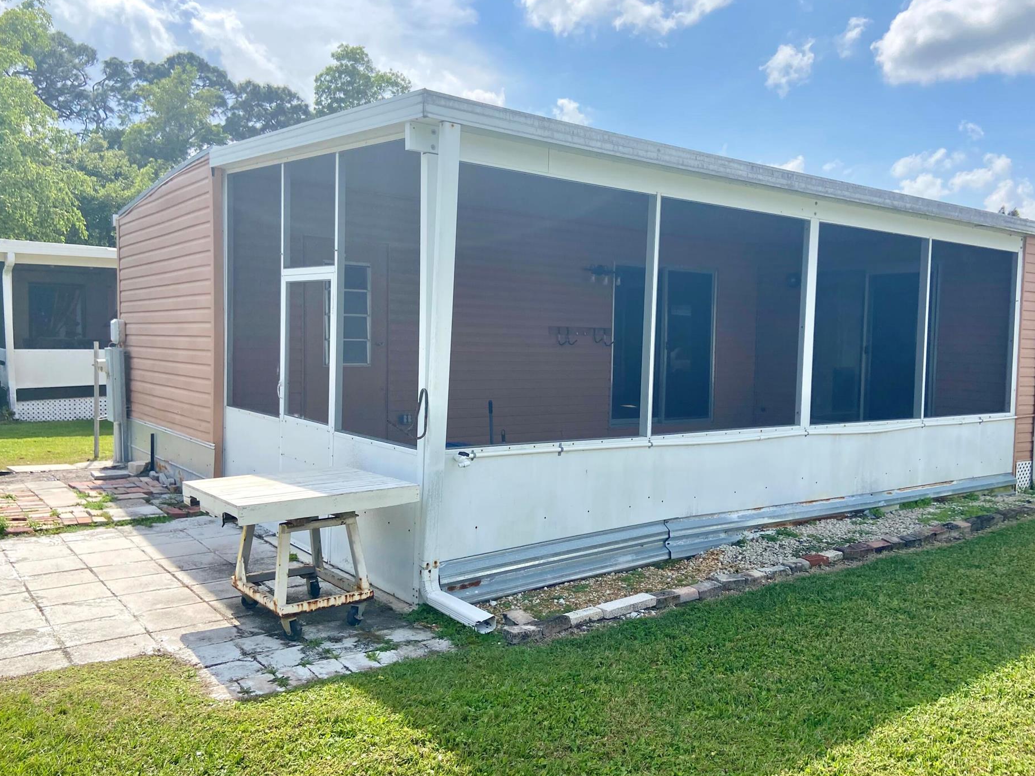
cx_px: 566
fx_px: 867
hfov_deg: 61.5
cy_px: 400
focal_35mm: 29
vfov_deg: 48.2
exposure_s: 1/2890
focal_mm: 4.25
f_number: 1.8
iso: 32
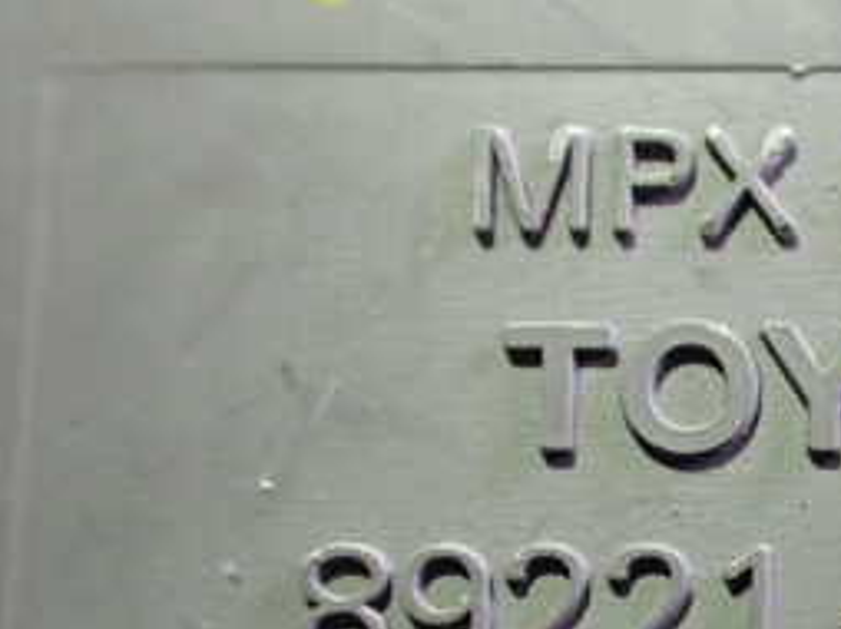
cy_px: 583
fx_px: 1723
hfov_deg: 25.4
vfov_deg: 20.2
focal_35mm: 71
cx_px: 930
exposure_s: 1/30
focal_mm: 5.4
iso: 1000
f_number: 2.3
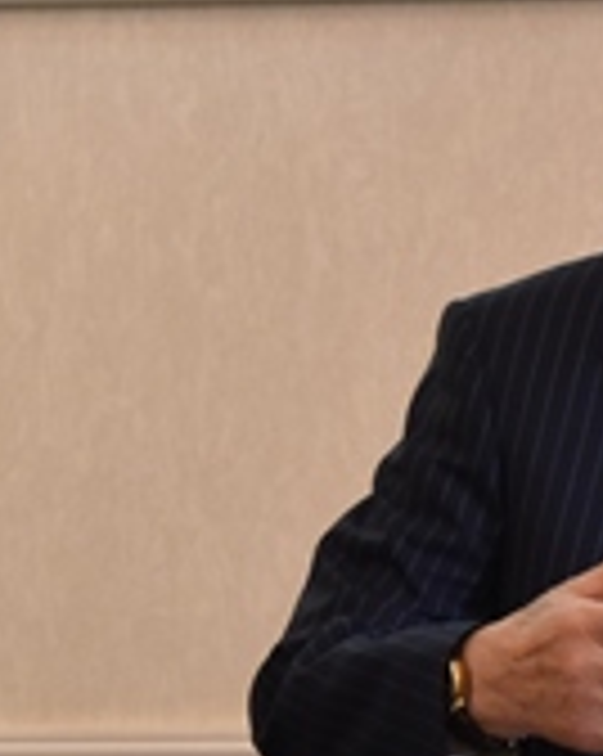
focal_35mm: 335
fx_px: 7487
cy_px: 367
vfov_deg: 5.8
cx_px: -410
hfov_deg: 4.6
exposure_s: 1/60
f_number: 4.8
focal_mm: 50
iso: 1600
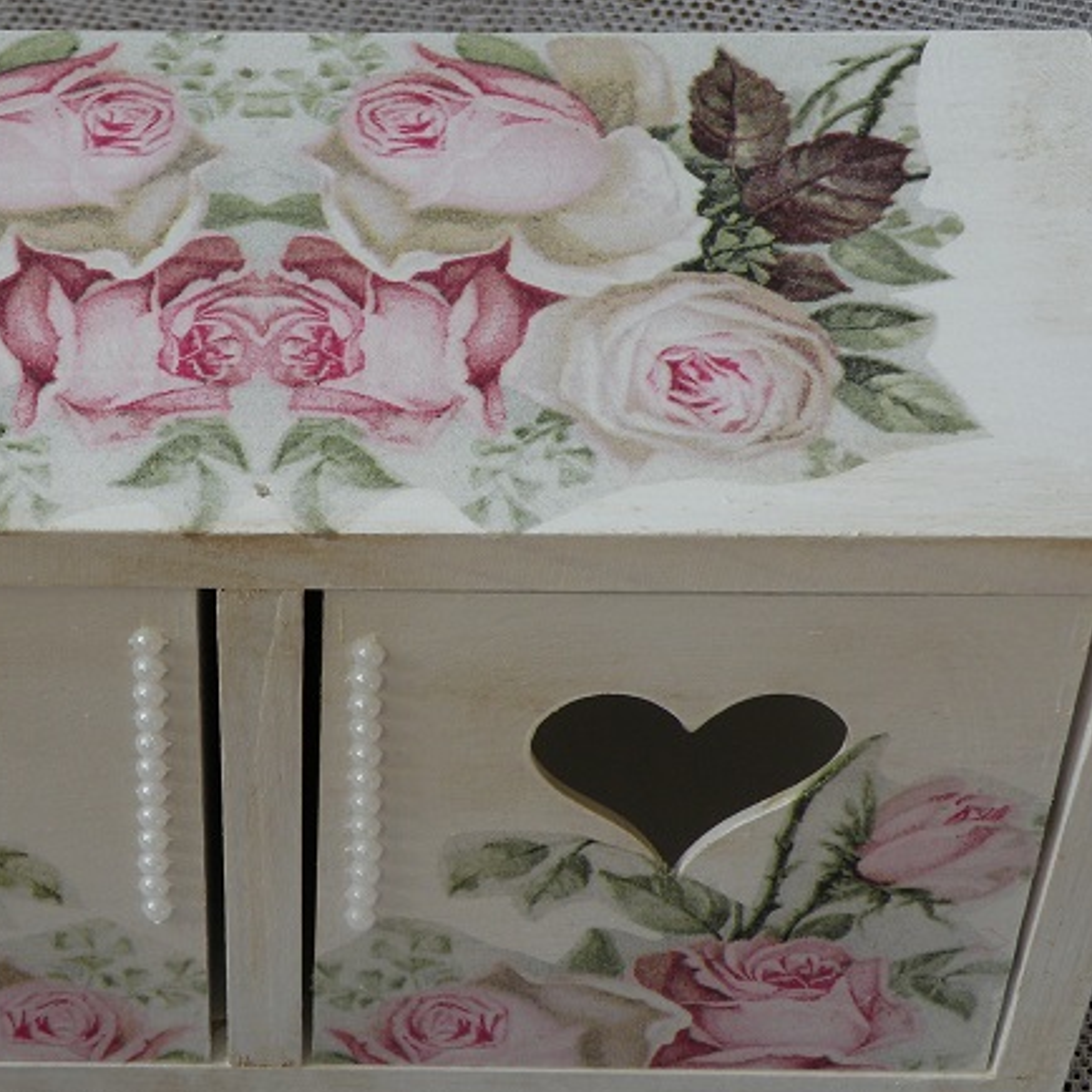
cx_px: 269
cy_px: 551
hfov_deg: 18.6
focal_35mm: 93
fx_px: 3319
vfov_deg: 18.7
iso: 64
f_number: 3.5
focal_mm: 9.8
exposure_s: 1/65
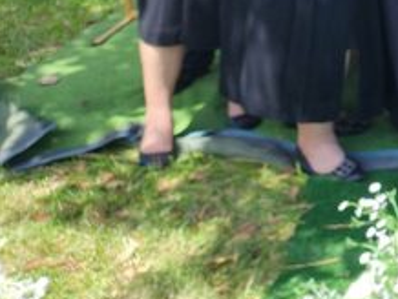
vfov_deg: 12.5
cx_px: 904
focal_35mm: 108
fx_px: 1243
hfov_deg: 13.9
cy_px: -242
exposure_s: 1/328
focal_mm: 6.4
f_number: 1.8
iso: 12
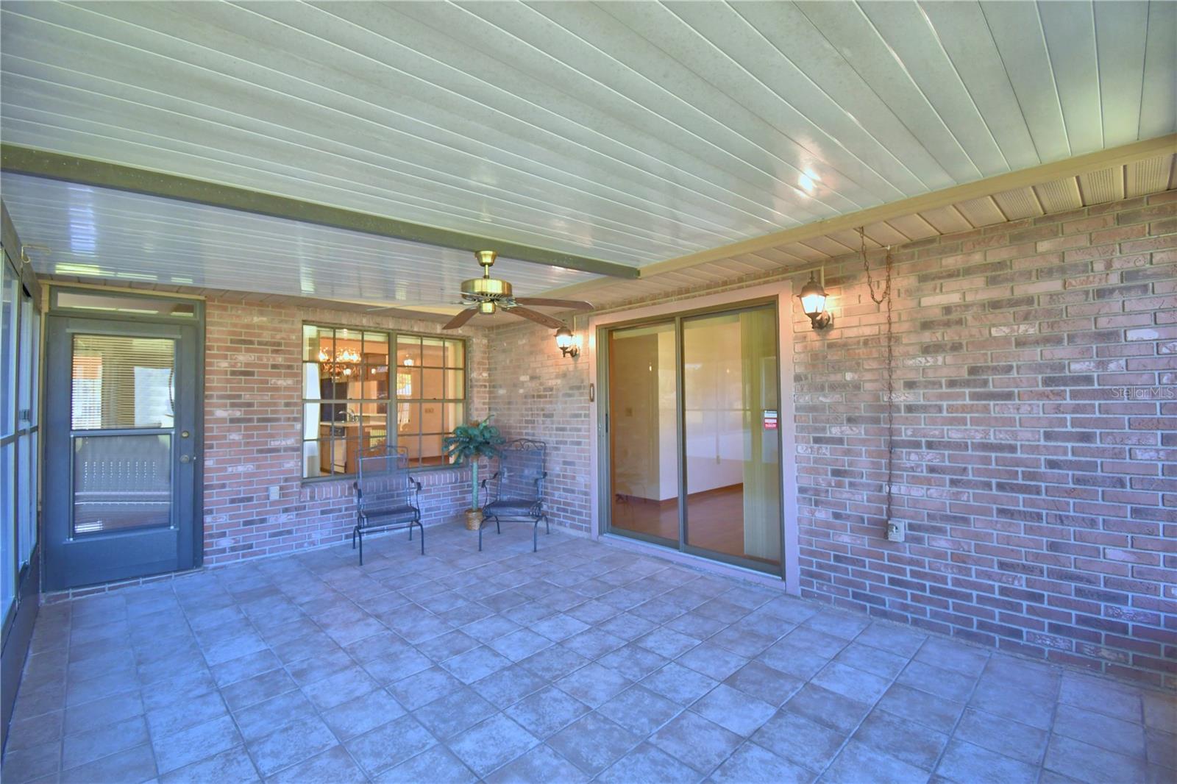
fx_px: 490
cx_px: 588
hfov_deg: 100.4
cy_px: 392
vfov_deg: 77.3
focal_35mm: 15
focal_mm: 10
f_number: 4.5
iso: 500
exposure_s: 1/30
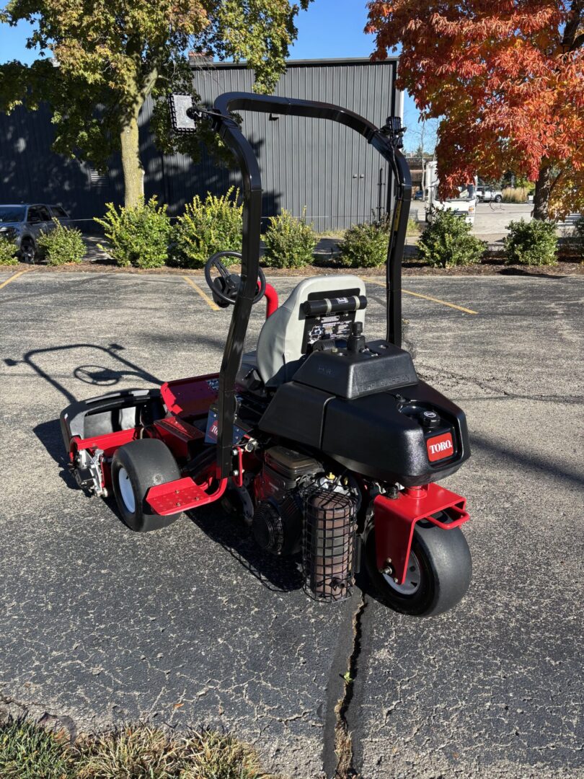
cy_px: 390
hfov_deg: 53.1
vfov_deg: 67.3
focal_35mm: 26
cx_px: 292
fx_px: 585
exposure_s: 1/1092
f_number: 1.6
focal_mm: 5.96
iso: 50
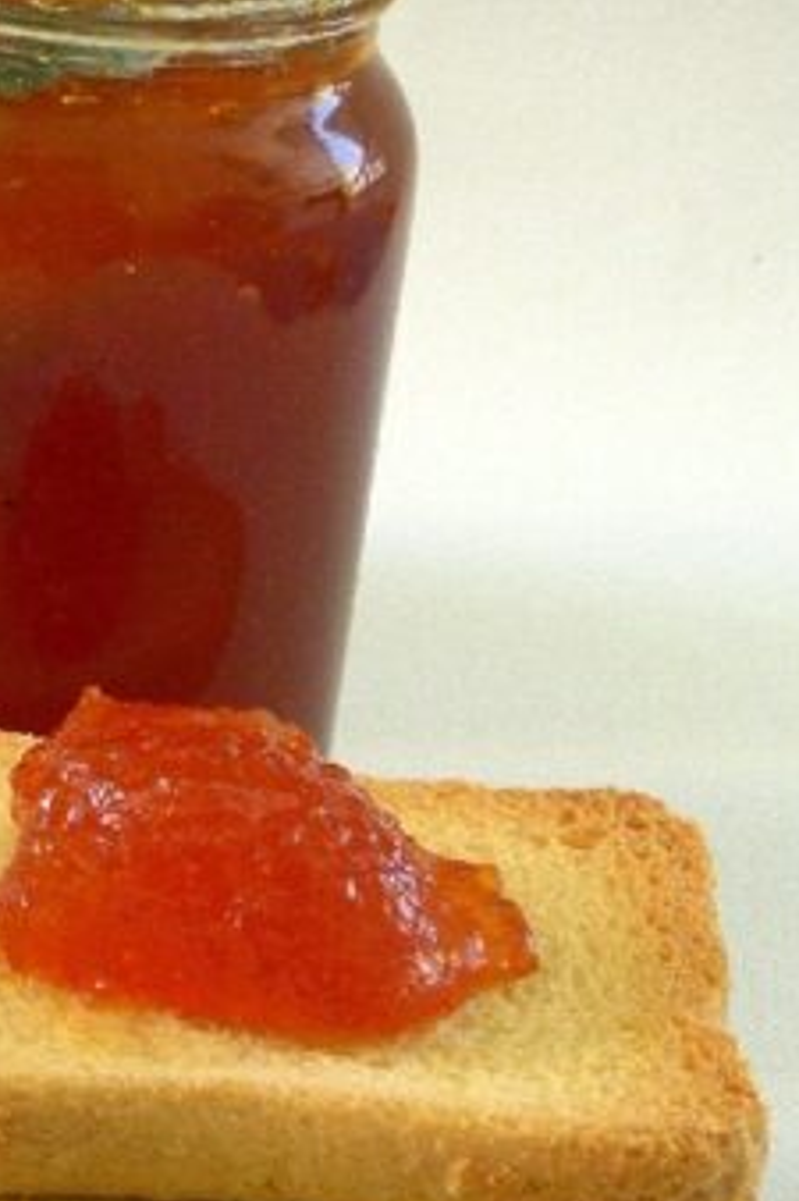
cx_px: 96
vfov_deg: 16.7
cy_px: 505
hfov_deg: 11.1
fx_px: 4099
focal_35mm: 123
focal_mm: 9.2
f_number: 3.5
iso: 148
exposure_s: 1/60
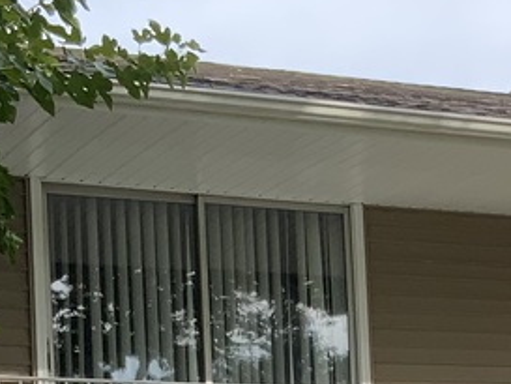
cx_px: 631
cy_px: 626
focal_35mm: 153
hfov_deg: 12.6
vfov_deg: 9.4
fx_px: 2260
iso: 16
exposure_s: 1/599
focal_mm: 3
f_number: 1.8
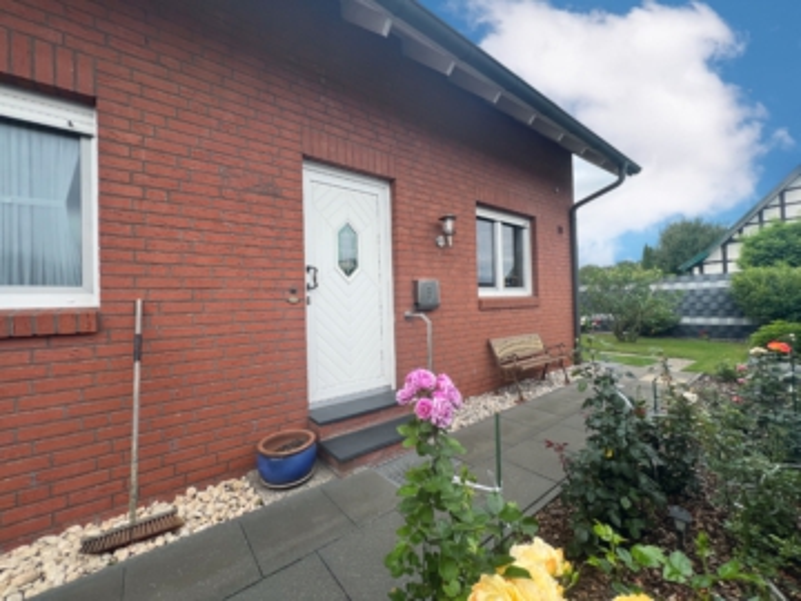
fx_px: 301
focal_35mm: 13
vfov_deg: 89.9
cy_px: 300
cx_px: 400
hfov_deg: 106.2
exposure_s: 1/413
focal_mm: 1.57
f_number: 1.8
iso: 32
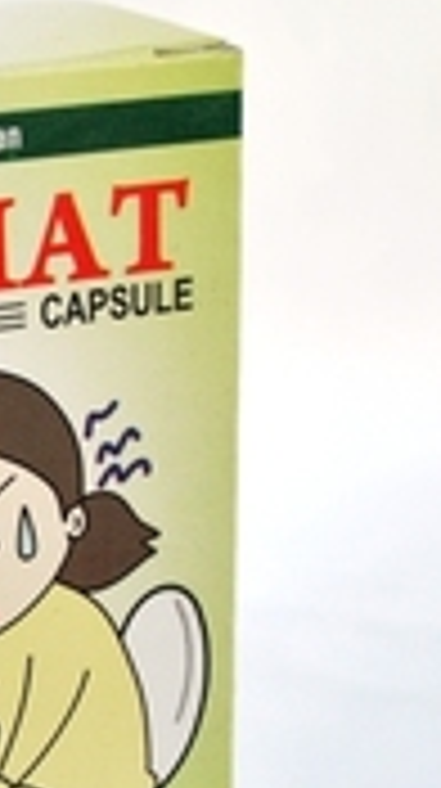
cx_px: -392
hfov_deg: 9.1
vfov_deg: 17.0
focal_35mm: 126
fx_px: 2628
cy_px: 536
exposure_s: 1/80
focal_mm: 28
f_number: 4.5
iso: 200
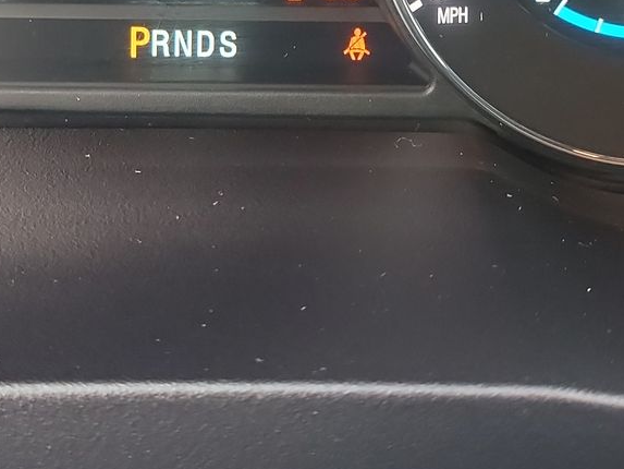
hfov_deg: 28.8
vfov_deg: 21.2
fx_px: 1208
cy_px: 5
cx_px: 211
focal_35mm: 67
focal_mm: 6.7
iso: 950
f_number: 1.8
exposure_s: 1/39
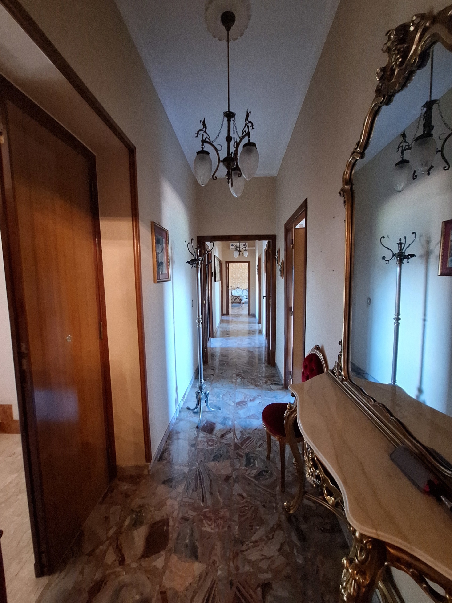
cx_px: 226
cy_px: 302
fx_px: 226
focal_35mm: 13
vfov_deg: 106.2
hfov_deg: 89.9
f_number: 2.2
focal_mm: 1.74
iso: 640
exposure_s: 1/20
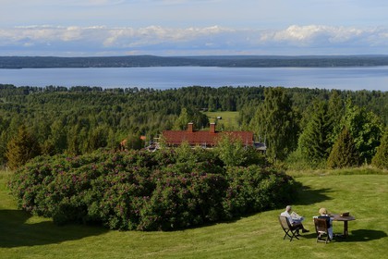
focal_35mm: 56
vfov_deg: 24.2
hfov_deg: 35.6
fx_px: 604
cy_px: 130
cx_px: 194
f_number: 5.6
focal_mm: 56
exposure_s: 1/640
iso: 200
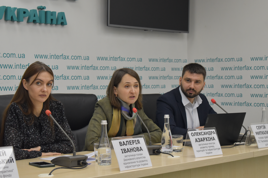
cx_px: 134
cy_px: 89
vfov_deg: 16.6
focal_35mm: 82
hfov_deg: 24.6
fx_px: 614
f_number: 5.6
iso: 1800
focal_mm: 55
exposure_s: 1/250
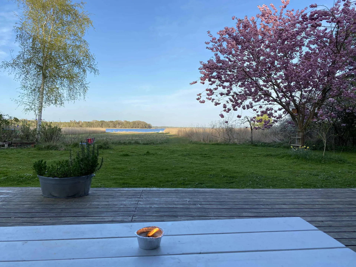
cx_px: 178
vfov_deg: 53.1
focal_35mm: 26
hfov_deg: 67.3
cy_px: 134
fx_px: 267
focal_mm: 4.25
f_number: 1.8
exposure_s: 1/640
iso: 32
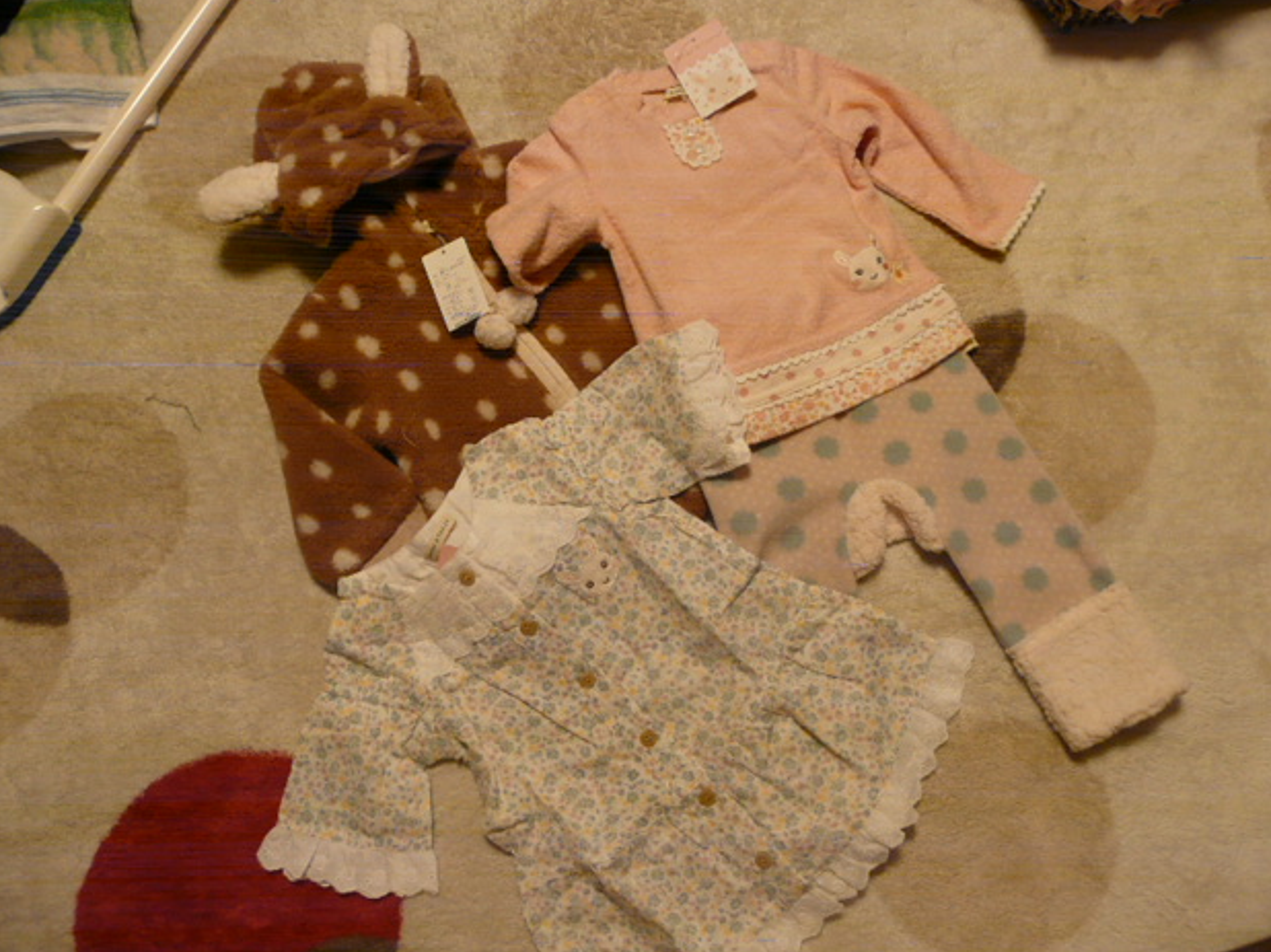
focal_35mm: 29
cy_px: 481
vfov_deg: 48.2
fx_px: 1064
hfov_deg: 61.7
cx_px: 654
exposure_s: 1/15
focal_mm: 4.6
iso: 200
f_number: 3.3
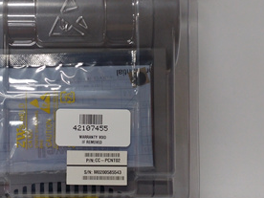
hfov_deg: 38.1
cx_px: 71
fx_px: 374
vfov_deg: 29.6
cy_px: 86
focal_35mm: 49
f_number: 2
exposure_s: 1/33
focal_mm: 3.79
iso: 128
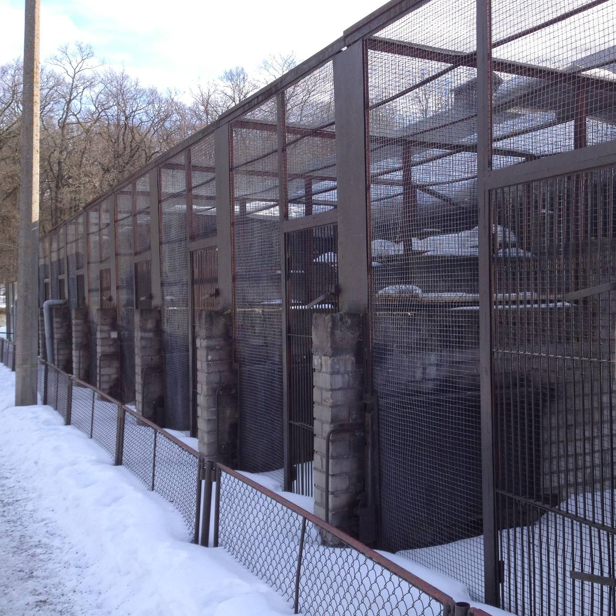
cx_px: 406
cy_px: 310
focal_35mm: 42
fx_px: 846
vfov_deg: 40.0
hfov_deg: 39.6
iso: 50
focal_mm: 4.28
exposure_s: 1/649
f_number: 2.4
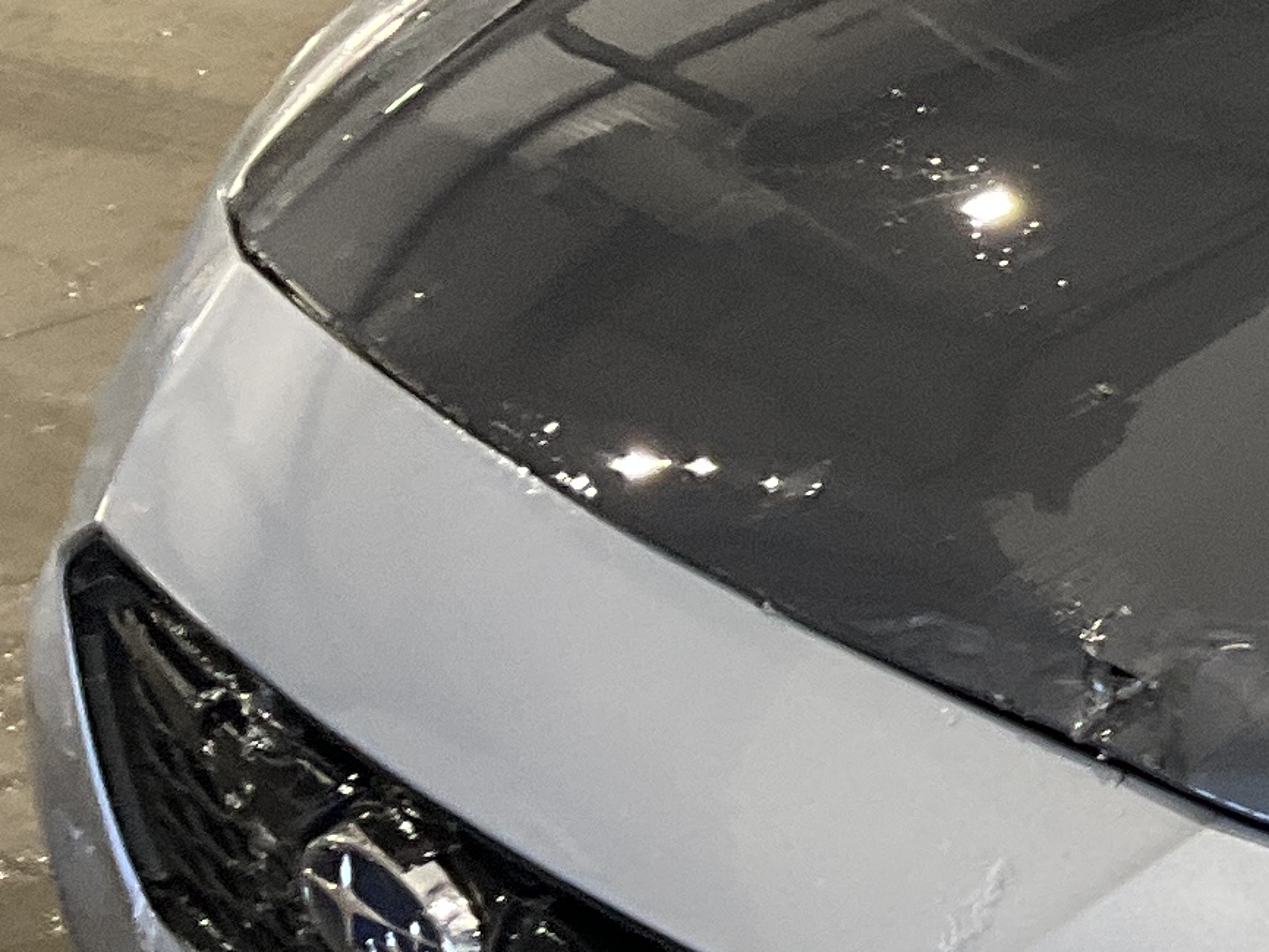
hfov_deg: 12.6
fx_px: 4950
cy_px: 414
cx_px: 2642
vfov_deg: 11.0
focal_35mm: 135
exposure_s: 1/60
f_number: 1.8
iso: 64
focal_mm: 3
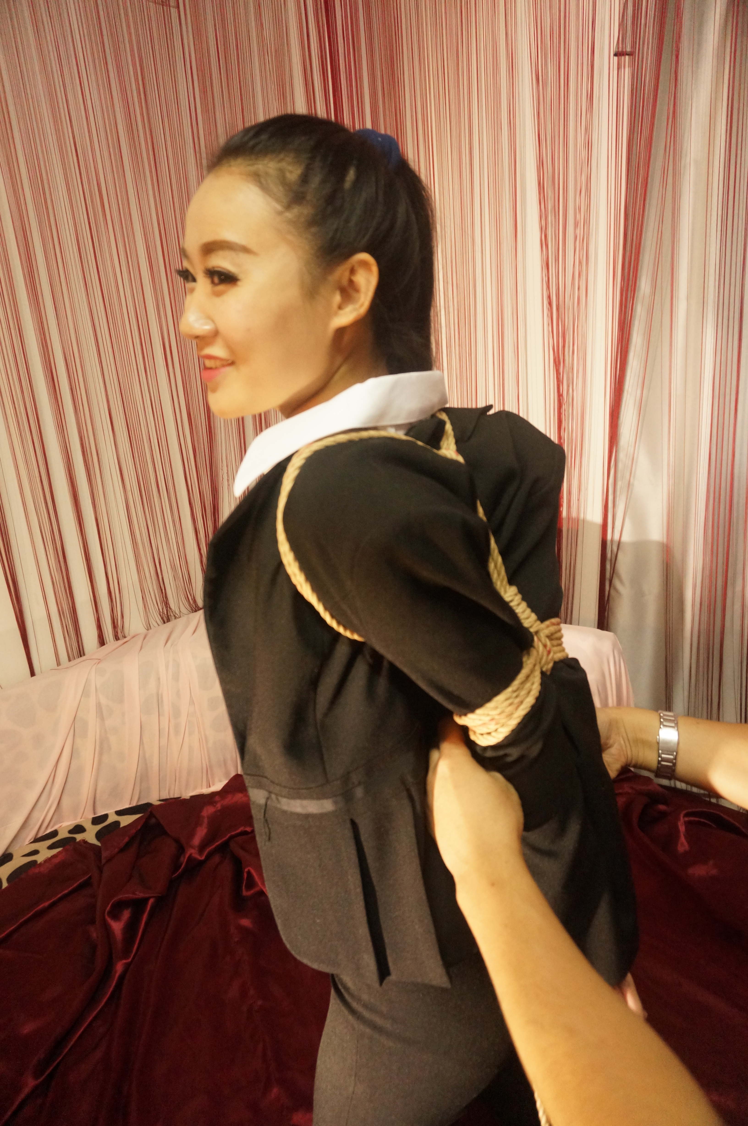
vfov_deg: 73.8
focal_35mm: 24
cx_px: 374
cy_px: 563
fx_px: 750
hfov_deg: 53.0
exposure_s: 1/60
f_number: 3.5
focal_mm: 16
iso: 2500
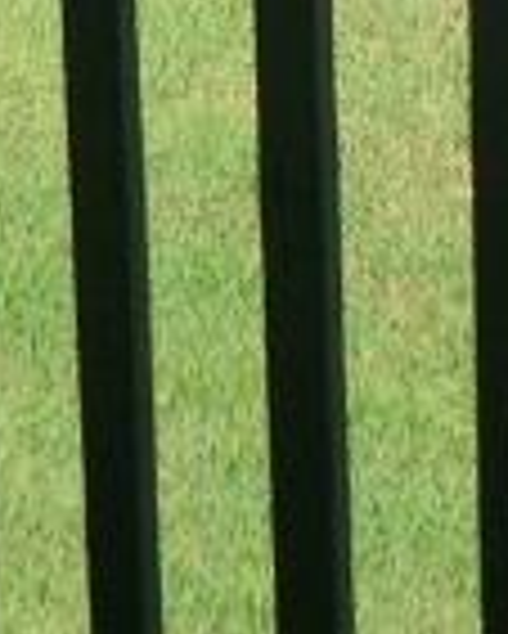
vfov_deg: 7.7
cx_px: -270
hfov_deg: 6.2
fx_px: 4656
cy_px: -225
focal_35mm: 248
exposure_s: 1/1314
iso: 50
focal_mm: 4.28
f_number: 2.4
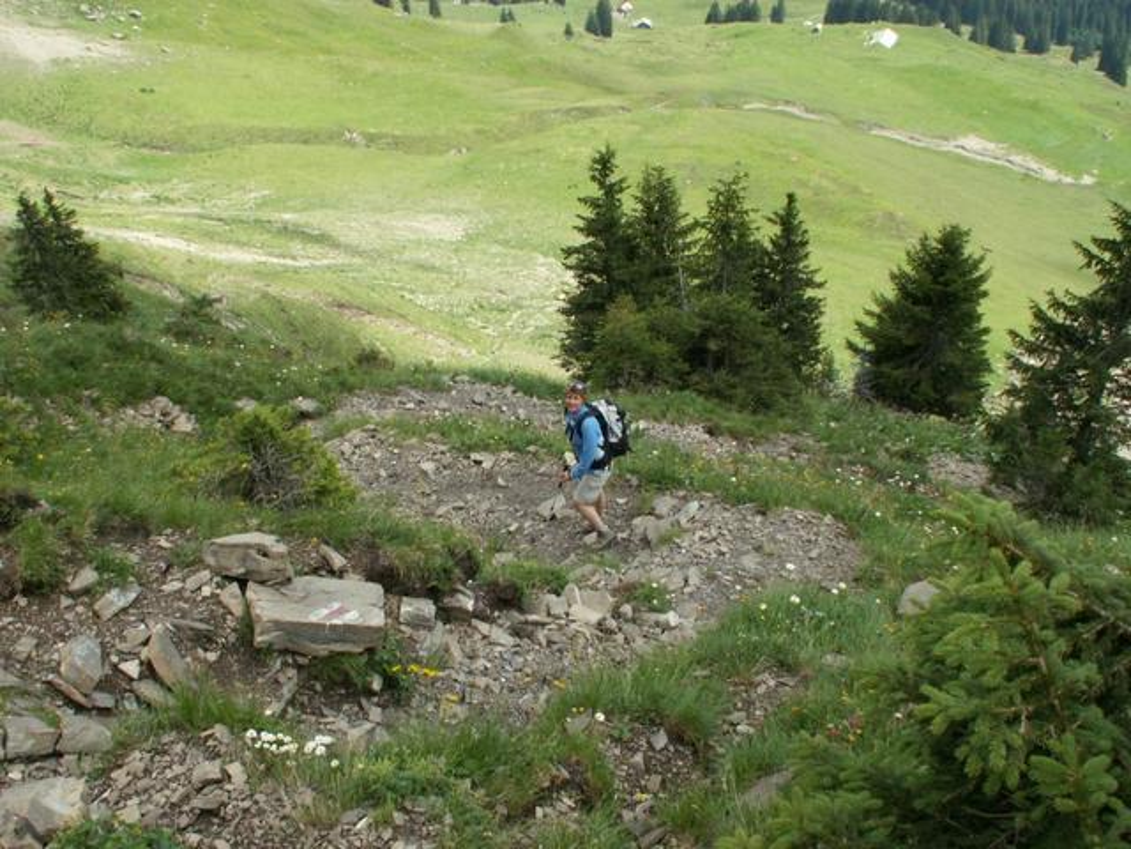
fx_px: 1144
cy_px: 424
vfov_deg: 40.7
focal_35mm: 35
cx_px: 566
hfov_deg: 52.6
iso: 50
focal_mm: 5.86
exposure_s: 1/125
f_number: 5
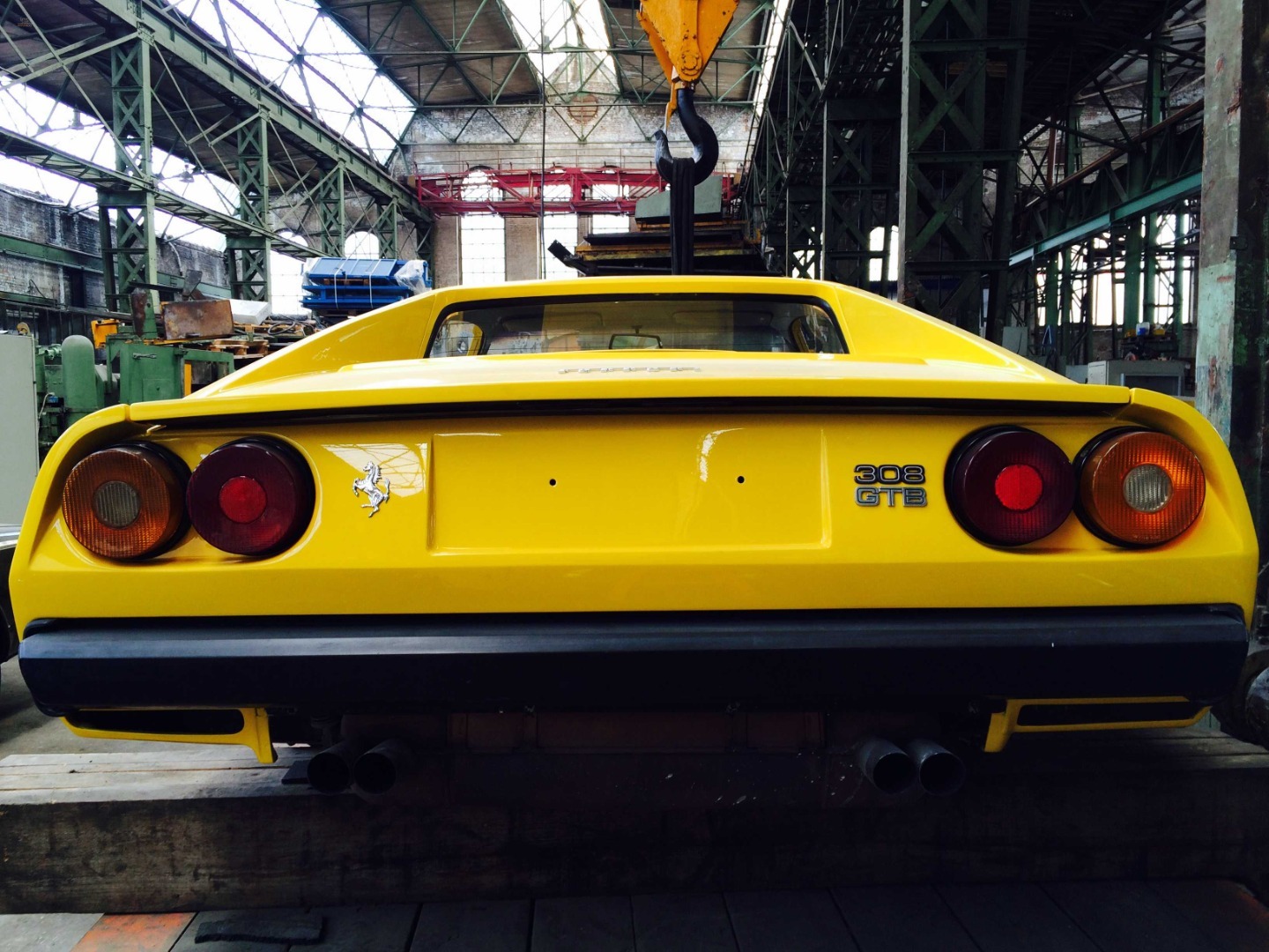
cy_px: 476
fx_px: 1063
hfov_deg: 61.7
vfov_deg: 48.2
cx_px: 634
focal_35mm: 29
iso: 40
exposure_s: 1/60
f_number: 2.2
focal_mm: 4.15
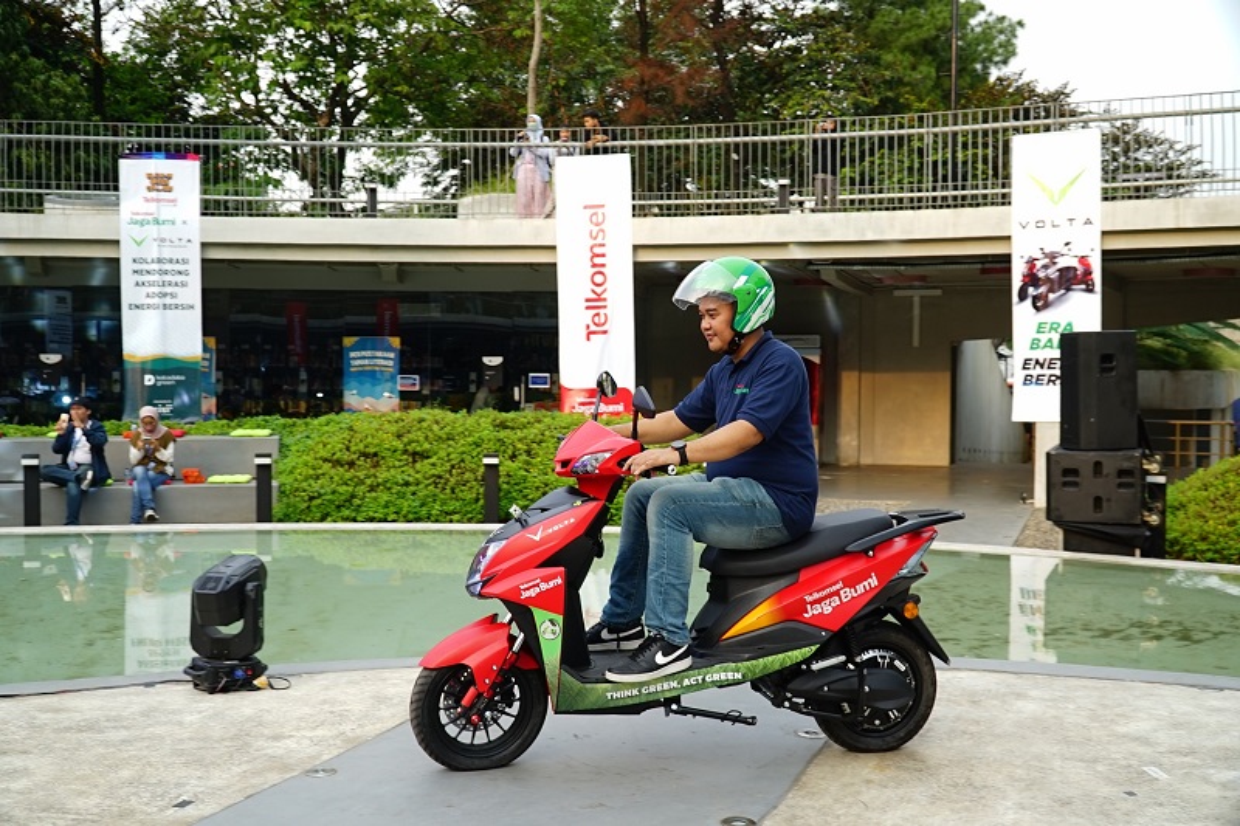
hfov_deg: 55.8
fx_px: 1171
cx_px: 620
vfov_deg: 38.9
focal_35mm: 34
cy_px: 413
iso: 80
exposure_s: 1/100
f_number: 4
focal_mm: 23
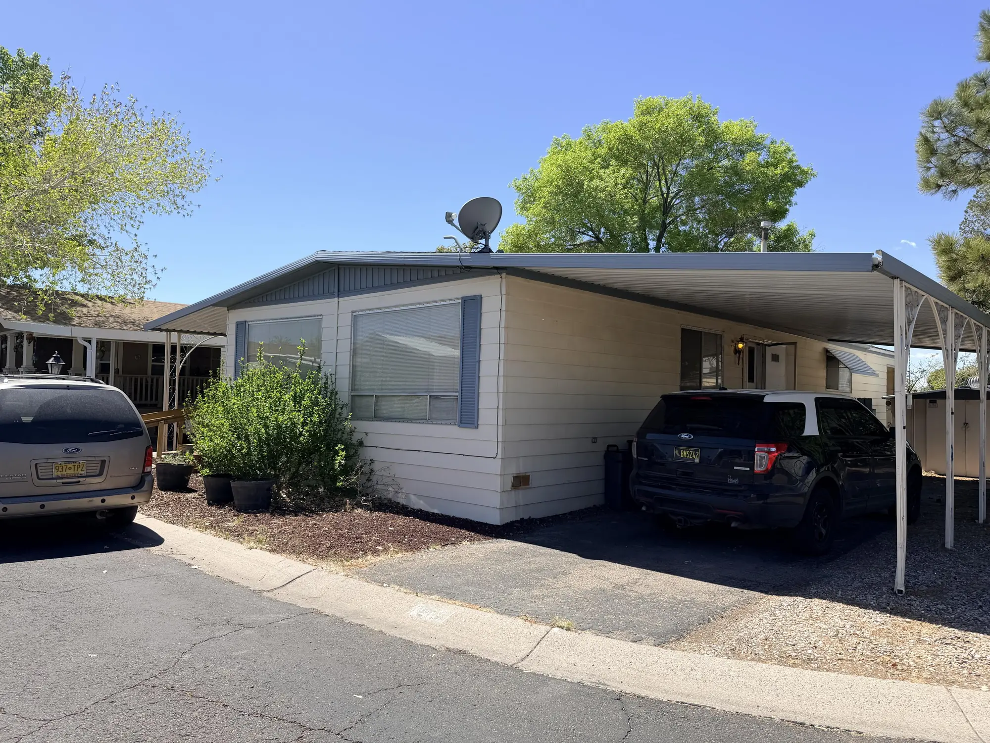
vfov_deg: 56.8
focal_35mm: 24
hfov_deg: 71.6
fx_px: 686
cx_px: 495
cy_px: 372
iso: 80
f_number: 1.78
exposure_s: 1/3425
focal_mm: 6.76
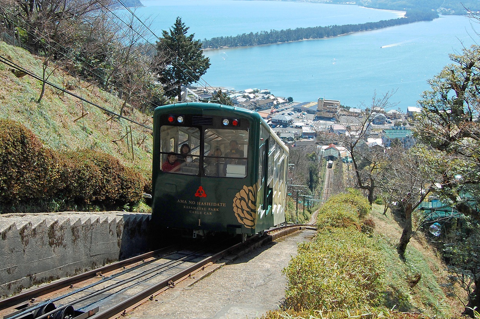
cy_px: 132
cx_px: 240
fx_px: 533
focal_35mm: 40
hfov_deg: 48.5
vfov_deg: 33.3
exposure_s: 1/400
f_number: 9
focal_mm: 22
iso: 400
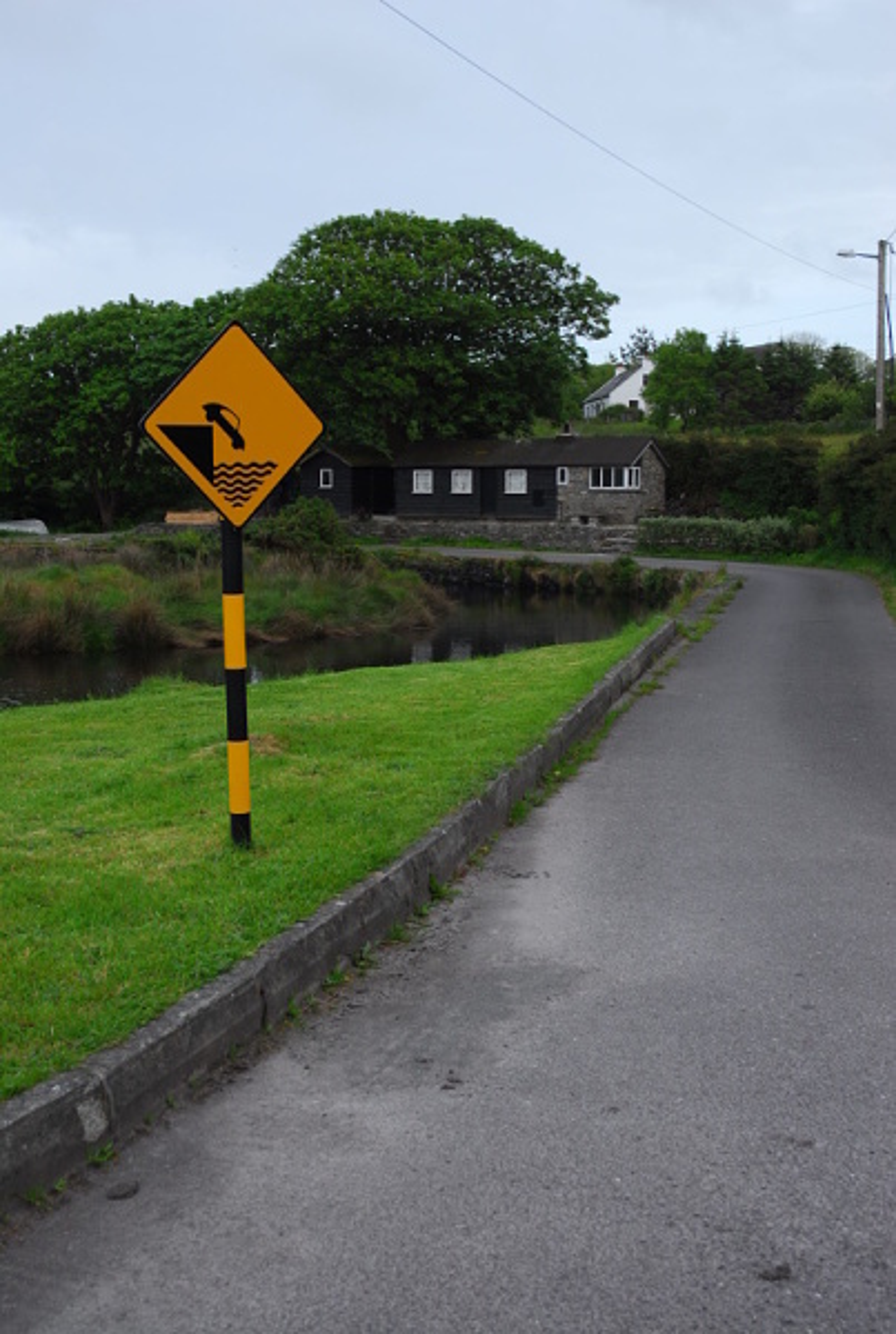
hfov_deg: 31.0
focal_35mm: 44
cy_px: 667
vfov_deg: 44.9
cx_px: 448
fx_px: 1616
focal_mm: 29
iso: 160
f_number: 5.6
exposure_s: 1/180
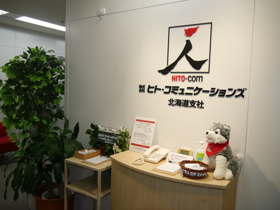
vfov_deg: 46.8
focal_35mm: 30
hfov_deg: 59.9
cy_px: 105
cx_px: 140
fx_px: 243
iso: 200
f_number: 3.6
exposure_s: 1/100
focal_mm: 15
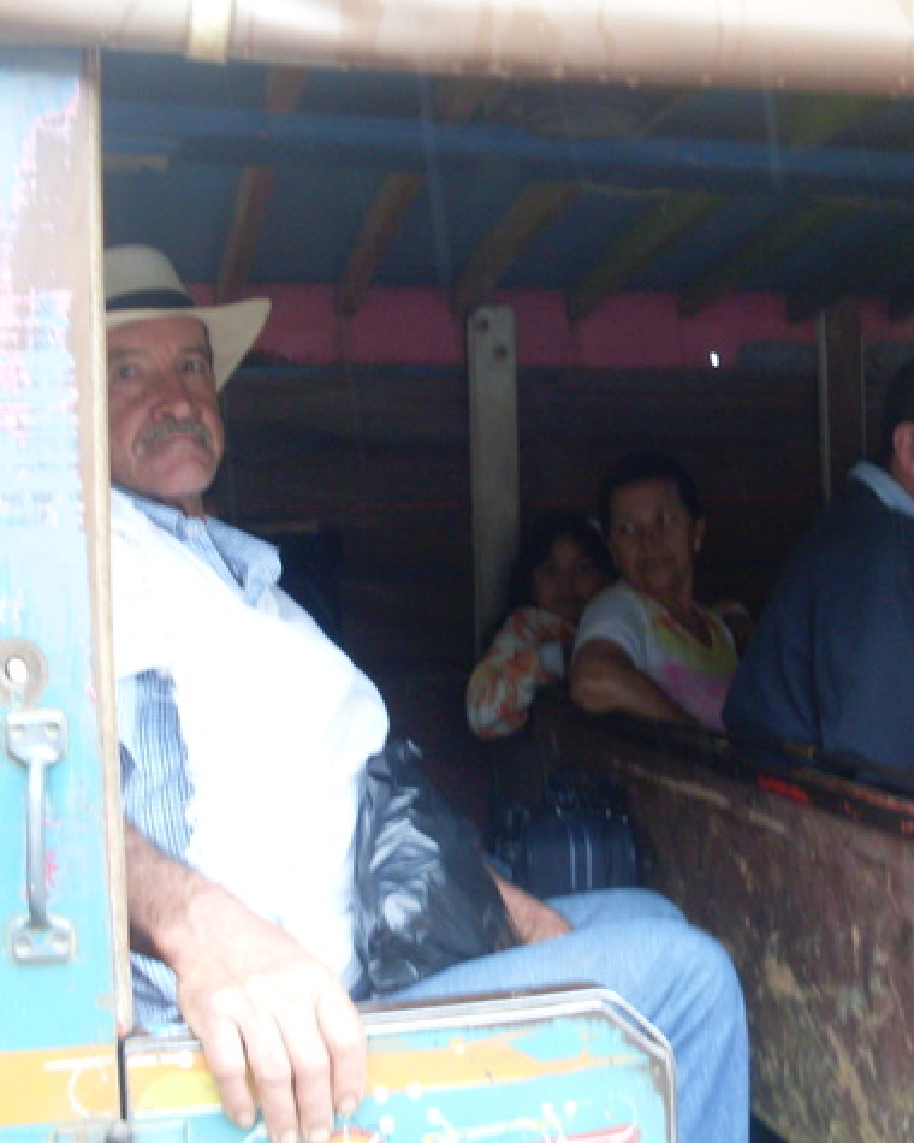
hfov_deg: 30.0
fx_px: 1691
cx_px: 635
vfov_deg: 37.3
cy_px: 568
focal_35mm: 50
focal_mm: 6.3
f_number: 2.8
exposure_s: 1/45
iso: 160
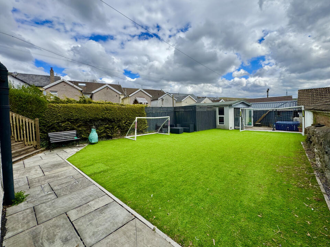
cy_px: 117
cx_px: 173
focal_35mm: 15
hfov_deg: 98.1
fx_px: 143
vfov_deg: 81.7
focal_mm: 2.22
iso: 50
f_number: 2.2
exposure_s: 1/1832
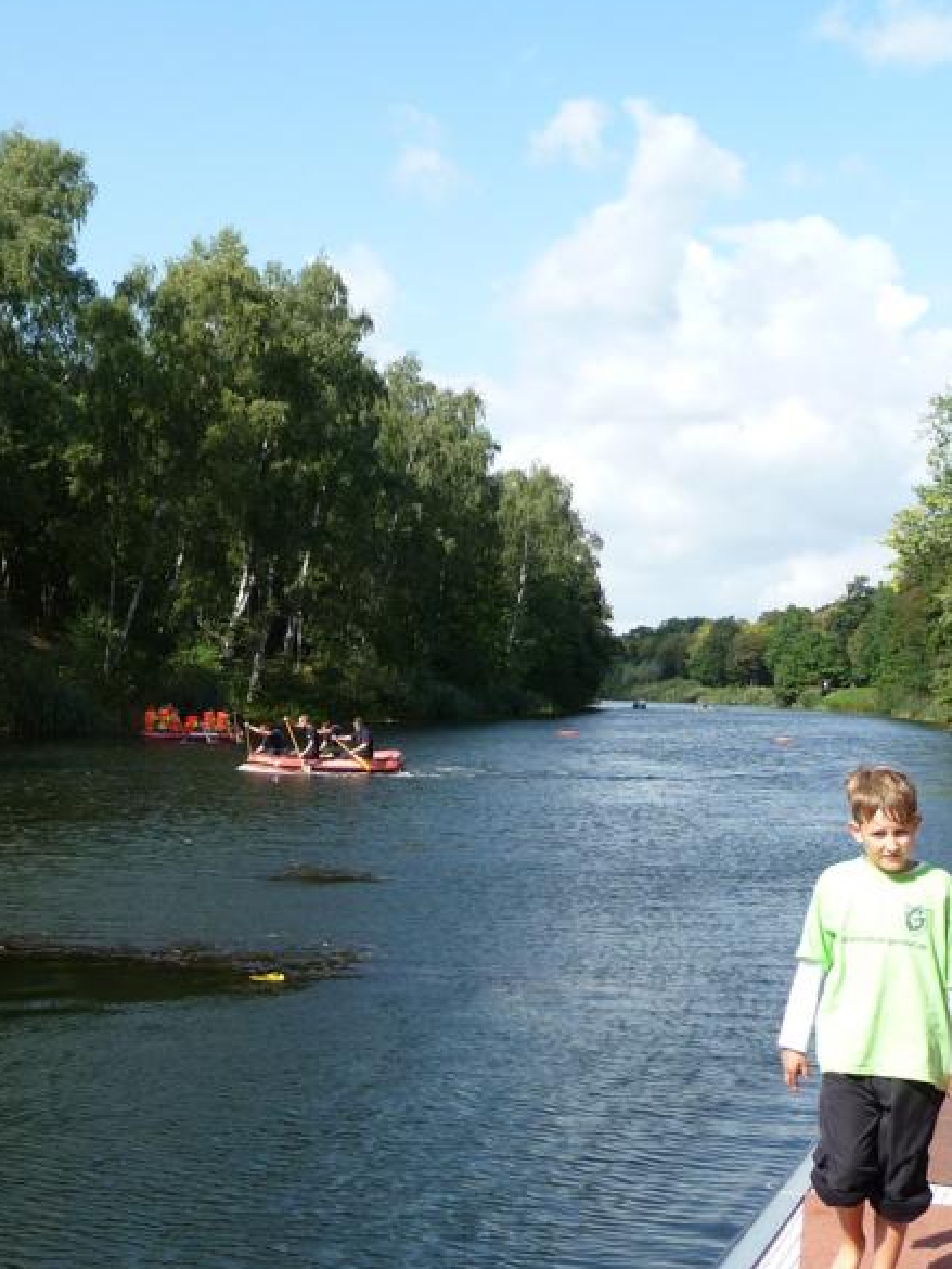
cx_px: 232
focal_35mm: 49
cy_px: 703
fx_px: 1796
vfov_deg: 38.9
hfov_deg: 29.2
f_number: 3.3
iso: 100
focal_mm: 4.7
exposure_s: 1/640
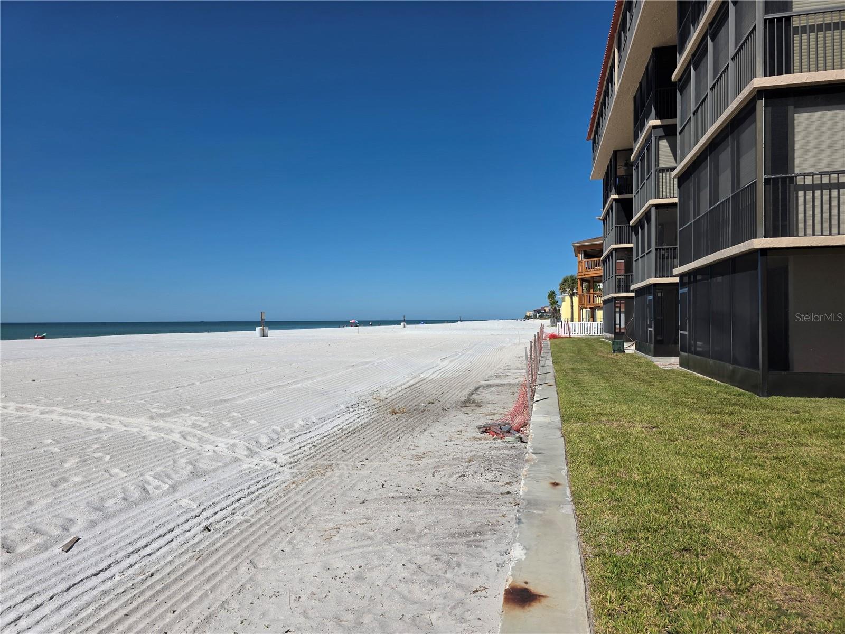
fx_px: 561
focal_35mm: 23
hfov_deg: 73.9
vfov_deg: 58.9
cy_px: 317
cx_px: 422
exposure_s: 1/7944
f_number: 1.7
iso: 50
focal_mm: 6.3
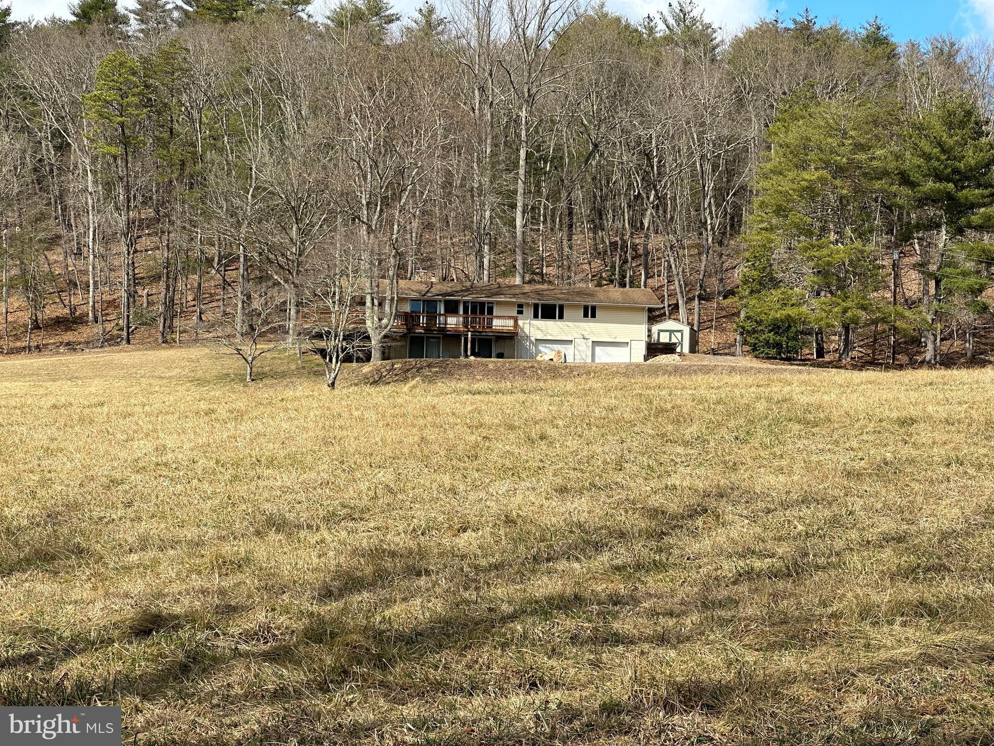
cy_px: 373
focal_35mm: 77
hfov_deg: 25.3
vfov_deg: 19.1
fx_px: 2211
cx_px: 497
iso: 32
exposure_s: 1/641
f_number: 2.8
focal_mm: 9
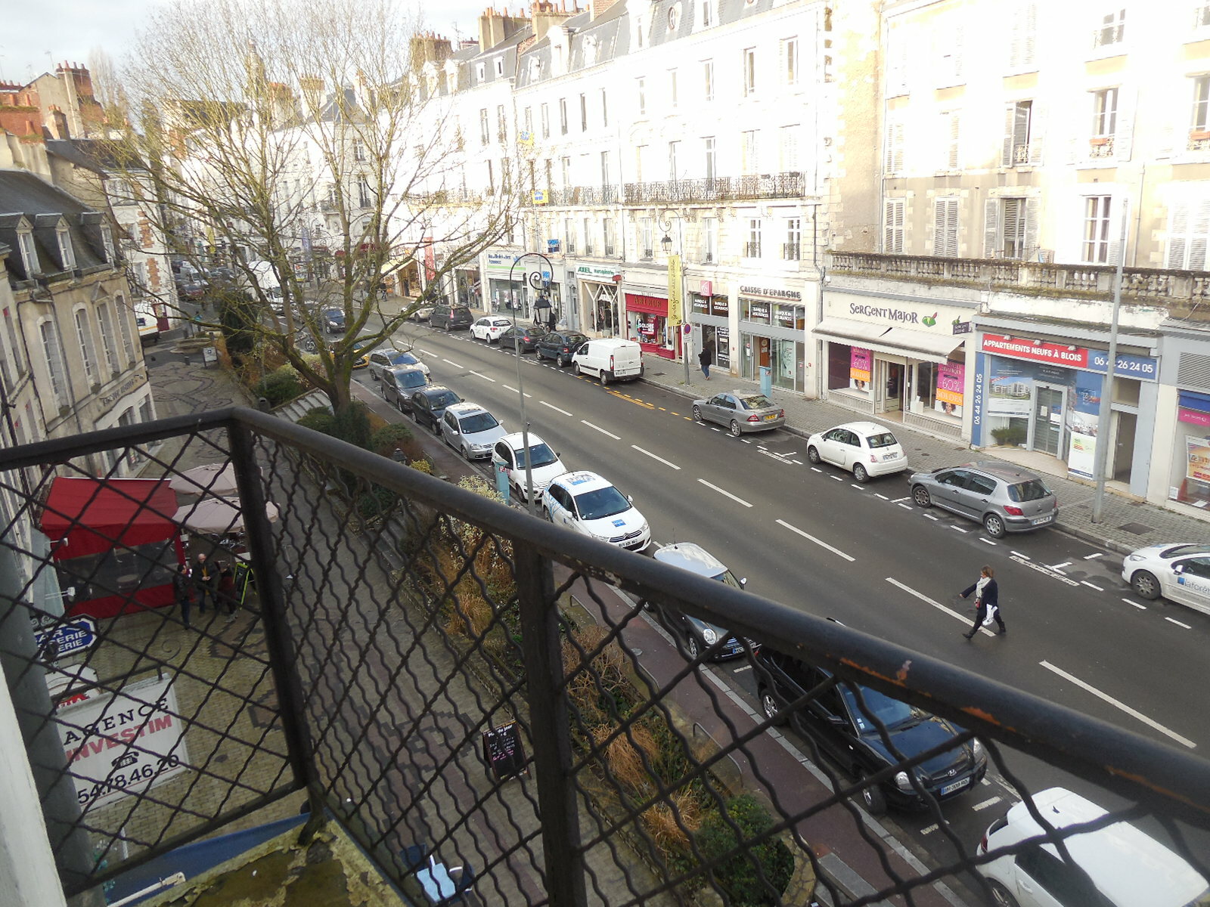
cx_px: 605
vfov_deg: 54.9
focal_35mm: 25
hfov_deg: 69.4
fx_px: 874
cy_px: 454
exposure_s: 1/200
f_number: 3.1
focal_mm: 4.5
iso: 125
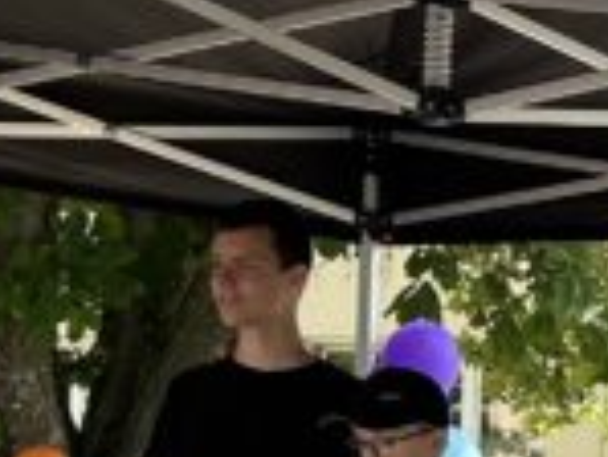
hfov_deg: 10.5
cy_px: 510
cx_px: 987
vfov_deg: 8.2
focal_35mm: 179
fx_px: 3147
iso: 50
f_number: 1.5
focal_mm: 5.7
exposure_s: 1/718
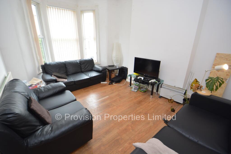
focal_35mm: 15
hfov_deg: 100.4
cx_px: 116
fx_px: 96
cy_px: 77
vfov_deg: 77.4
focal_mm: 10
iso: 400
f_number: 4
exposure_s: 1/60
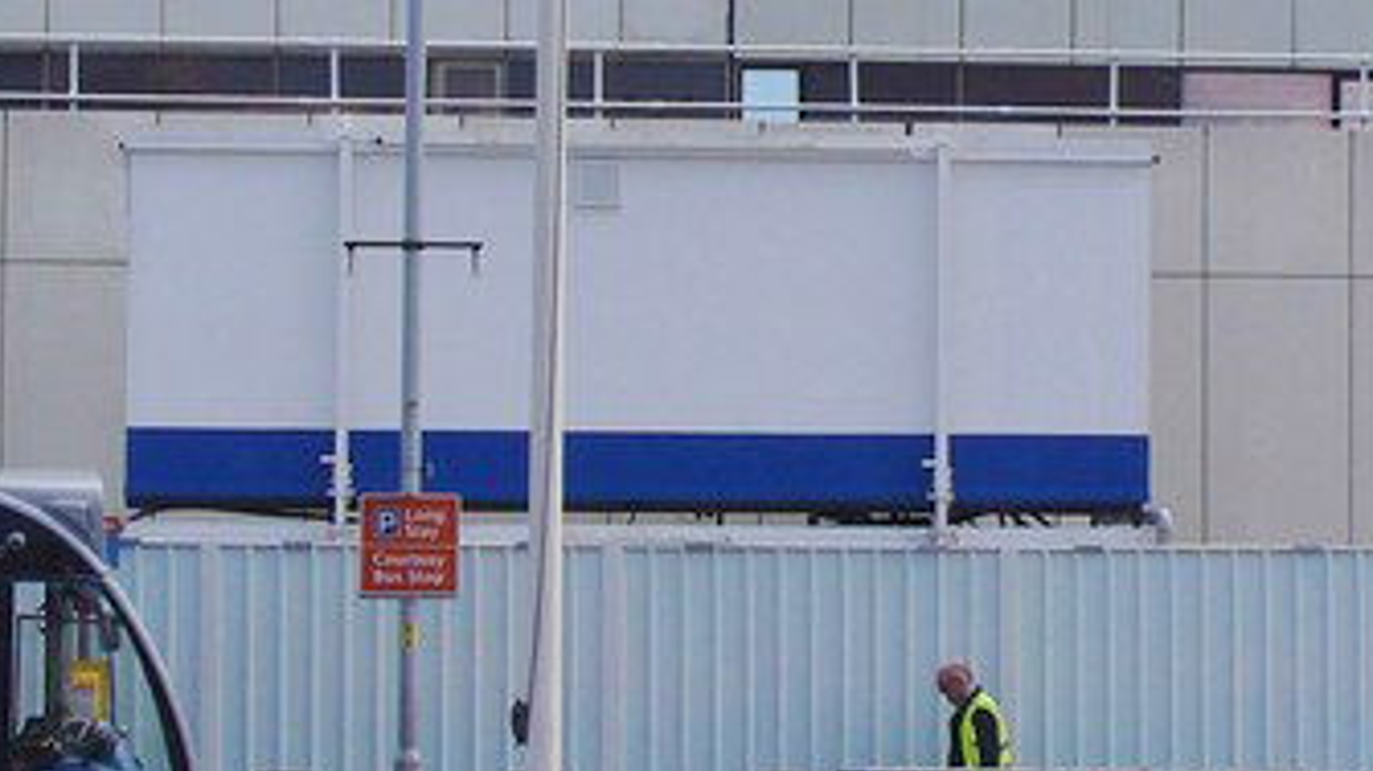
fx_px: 5822
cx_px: 1152
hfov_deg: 13.4
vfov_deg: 7.5
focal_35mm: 160
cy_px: 0
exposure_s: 1/400
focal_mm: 7.9
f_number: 6
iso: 80
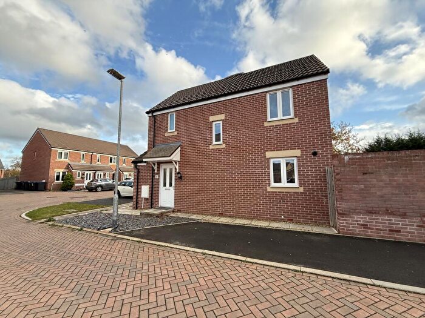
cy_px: 159
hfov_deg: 102.1
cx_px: 212
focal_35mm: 14
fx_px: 172
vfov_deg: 85.7
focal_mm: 2.22
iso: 64
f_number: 2.2
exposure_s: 1/342
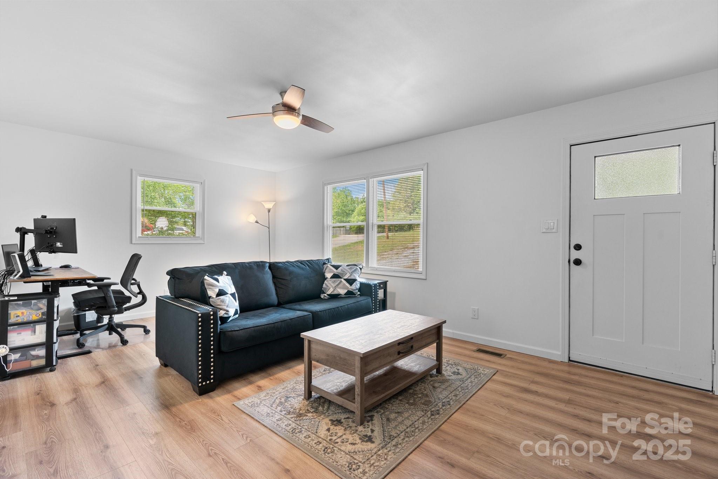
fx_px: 319
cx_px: 359
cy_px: 240
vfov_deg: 73.7
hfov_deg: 96.7
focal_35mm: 16
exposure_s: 1/5
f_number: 8
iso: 400
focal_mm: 16
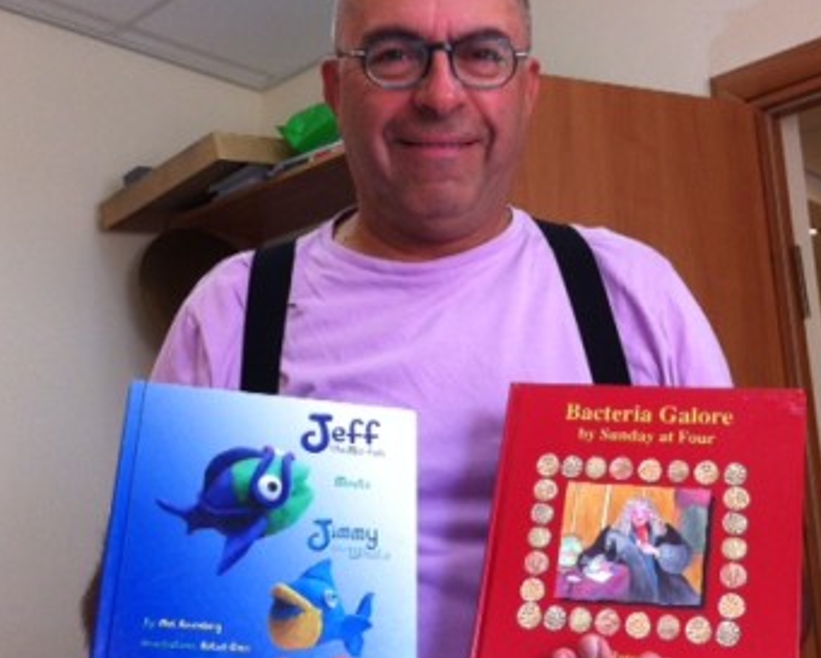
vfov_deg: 30.2
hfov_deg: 37.3
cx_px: 445
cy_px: 293
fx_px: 1215
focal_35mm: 50
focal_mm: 3.85
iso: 125
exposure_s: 1/120
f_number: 2.8
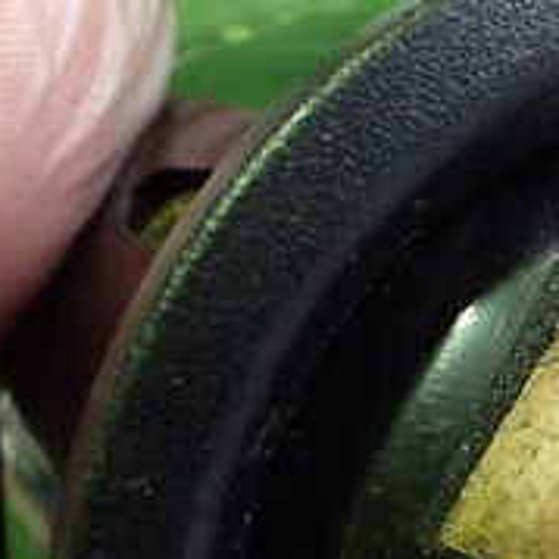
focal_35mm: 89
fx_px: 1626
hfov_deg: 18.8
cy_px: 553
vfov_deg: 19.0
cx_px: 603
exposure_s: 1/30
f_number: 2.3
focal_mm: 5.4
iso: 800
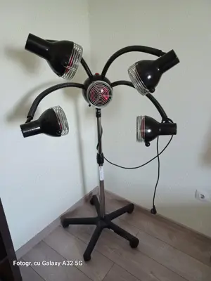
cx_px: 106
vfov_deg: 69.4
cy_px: 140
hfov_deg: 54.9
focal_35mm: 25
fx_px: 203
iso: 400
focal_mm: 4.6
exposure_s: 1/25
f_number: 1.8
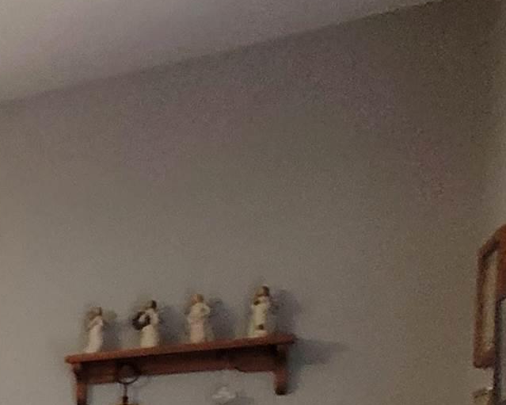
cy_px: 535
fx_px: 913
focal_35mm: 61
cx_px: -607
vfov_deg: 22.2
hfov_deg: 17.0
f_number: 2.2
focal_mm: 1.74
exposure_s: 1/60
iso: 200
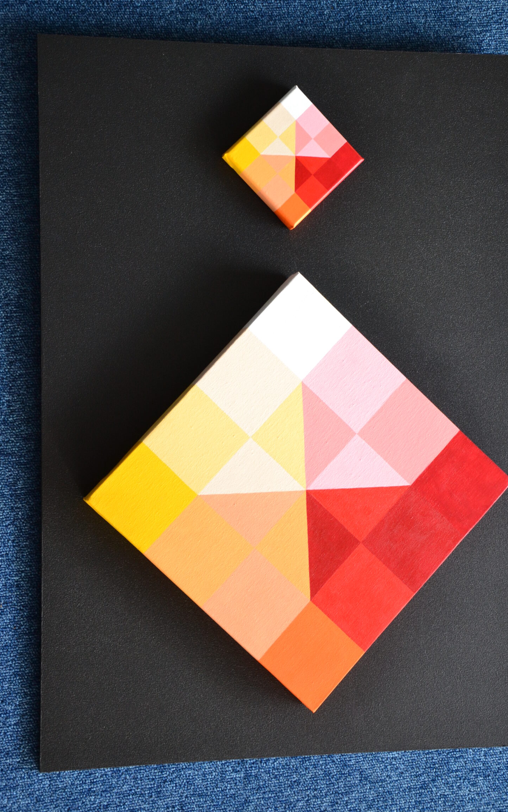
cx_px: 284
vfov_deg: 30.2
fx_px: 1506
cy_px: 394
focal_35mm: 68
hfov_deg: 19.1
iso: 560
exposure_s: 1/15
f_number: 4.5
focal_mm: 40
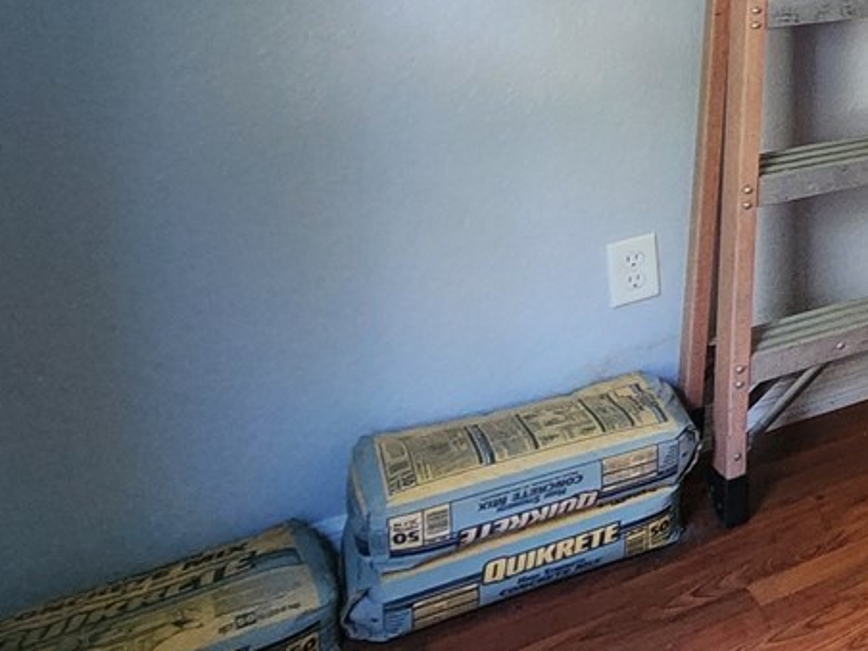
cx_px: 1461
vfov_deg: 28.3
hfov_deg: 24.5
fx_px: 1153
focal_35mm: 46
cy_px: -86
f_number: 2.2
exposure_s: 1/30
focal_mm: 2.2
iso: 500
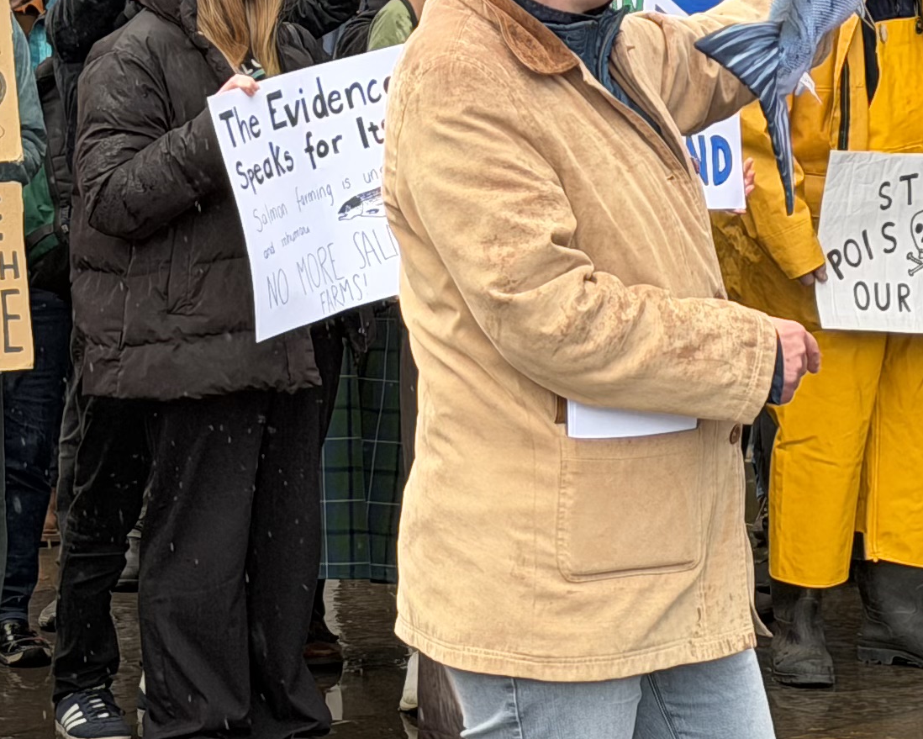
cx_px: 584
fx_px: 4700
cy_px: 91
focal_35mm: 172
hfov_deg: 11.2
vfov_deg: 9.0
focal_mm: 6.76
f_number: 1.78
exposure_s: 1/208
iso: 50
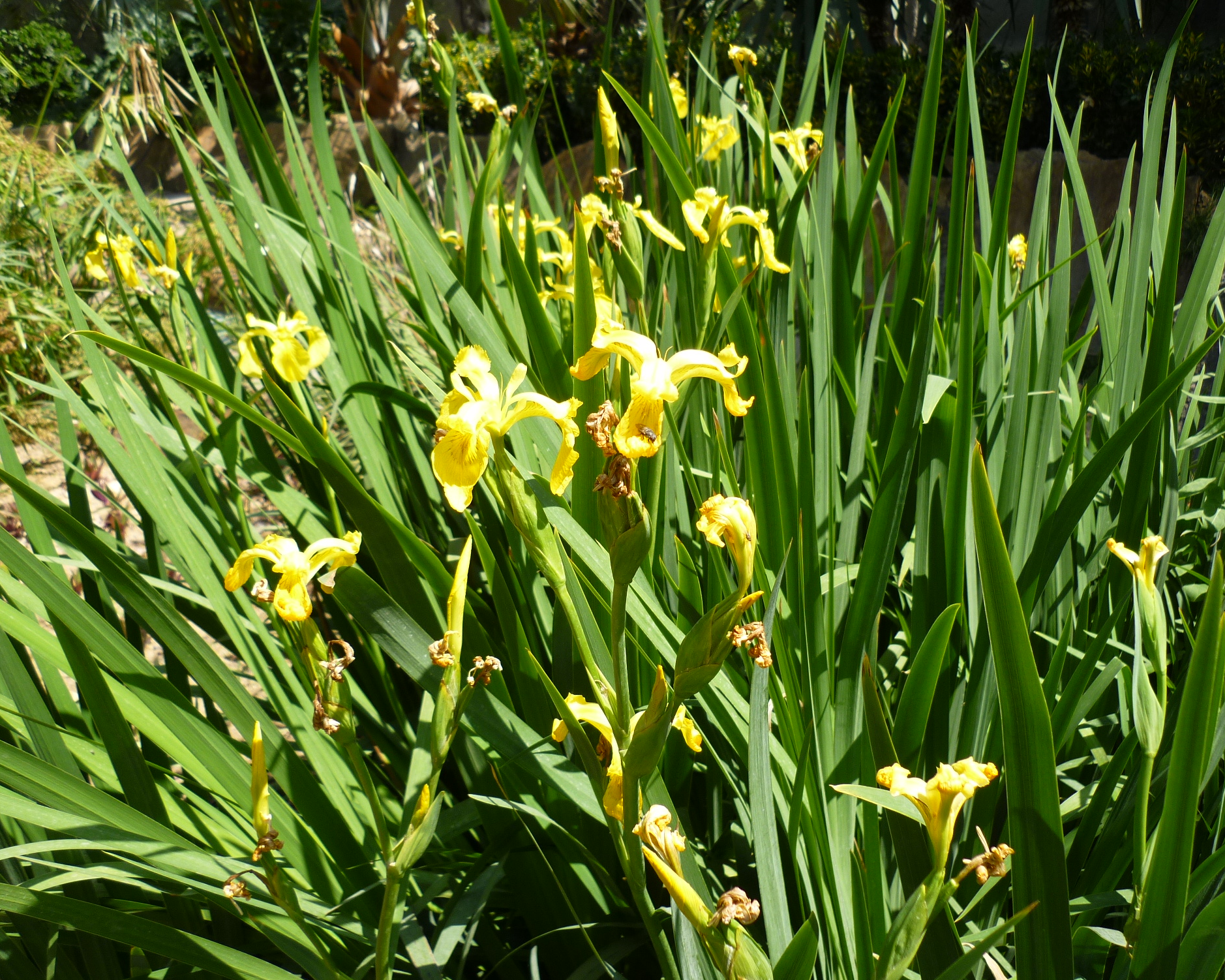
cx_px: 646
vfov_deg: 44.5
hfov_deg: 54.2
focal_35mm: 33
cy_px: 485
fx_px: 1196
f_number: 2.8
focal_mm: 5.5
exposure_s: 1/640
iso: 80
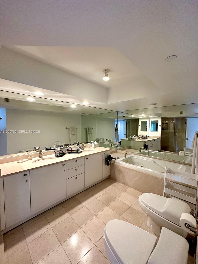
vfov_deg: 102.1
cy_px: 132
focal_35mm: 14
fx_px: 107
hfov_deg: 85.7
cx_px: 99
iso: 320
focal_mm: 2.22
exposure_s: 1/120
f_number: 2.2
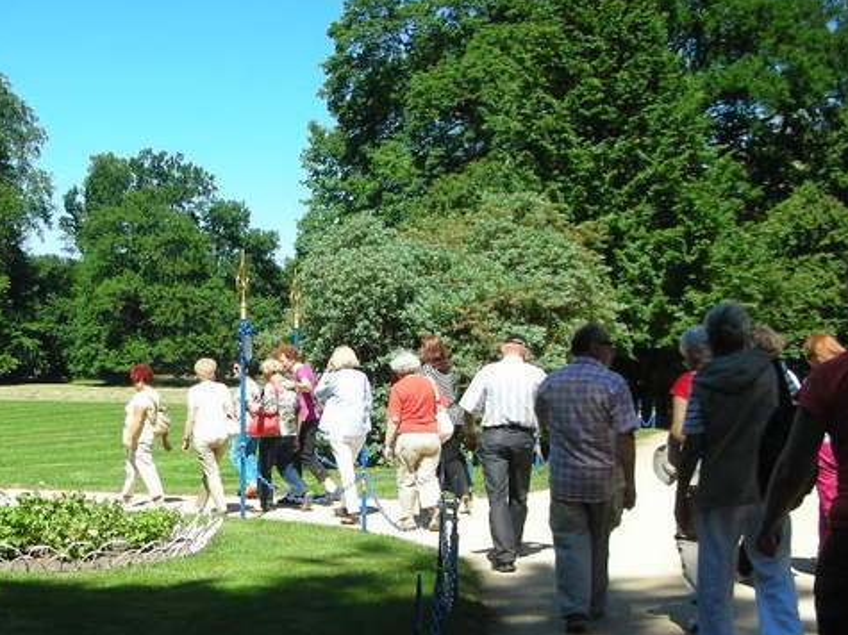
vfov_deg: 24.6
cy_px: 442
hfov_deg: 31.9
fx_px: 1445
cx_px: 182
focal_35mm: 59
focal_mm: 5.8
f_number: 3
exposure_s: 1/450
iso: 50
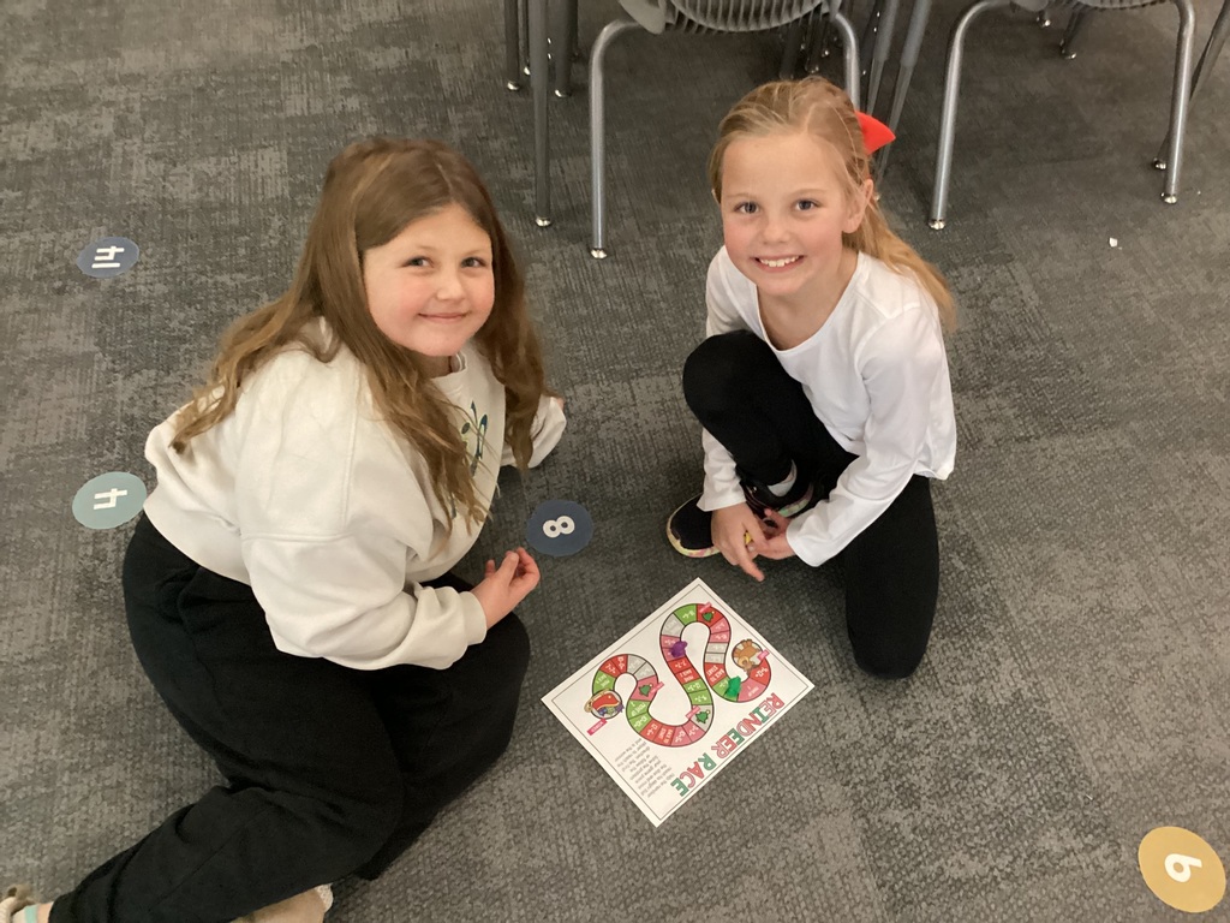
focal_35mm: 31
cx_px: 615
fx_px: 1102
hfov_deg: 58.4
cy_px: 462
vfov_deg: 45.4
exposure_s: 1/30
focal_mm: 3.3
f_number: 2.4
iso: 640
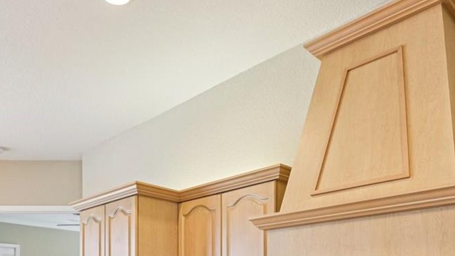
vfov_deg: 29.5
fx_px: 422
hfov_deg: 56.6
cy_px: 299
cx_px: 225
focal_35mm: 35
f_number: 8
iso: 400
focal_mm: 14
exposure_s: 1/10
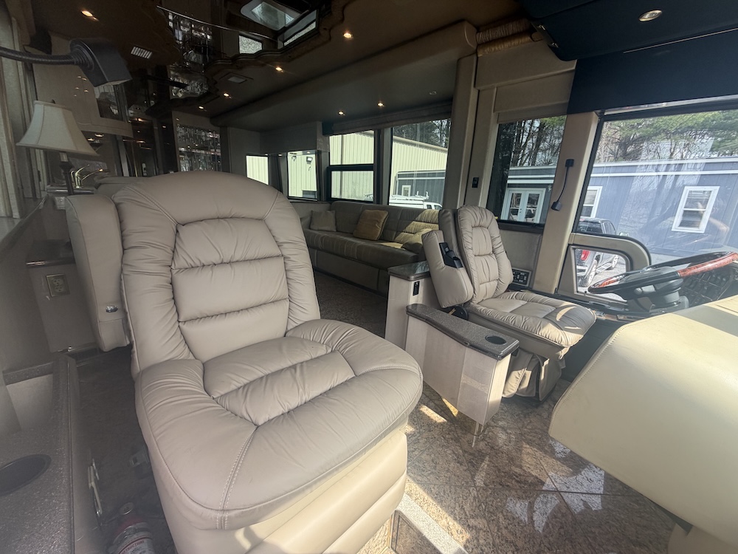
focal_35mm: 14
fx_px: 298
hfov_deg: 102.1
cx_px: 369
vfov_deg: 85.7
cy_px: 277
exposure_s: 1/121
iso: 50
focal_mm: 2.22
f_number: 2.2
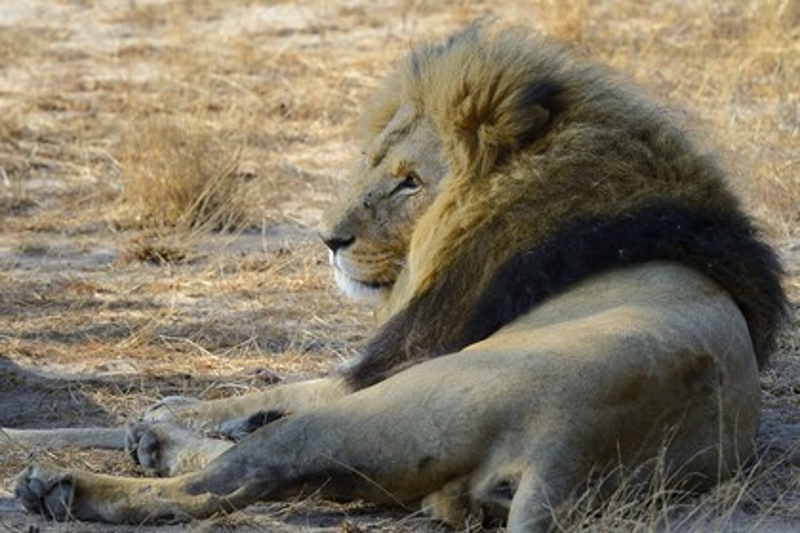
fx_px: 5333
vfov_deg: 5.7
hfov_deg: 8.6
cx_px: 400
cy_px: 266
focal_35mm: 240
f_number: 9
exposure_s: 1/400
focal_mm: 240
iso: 400
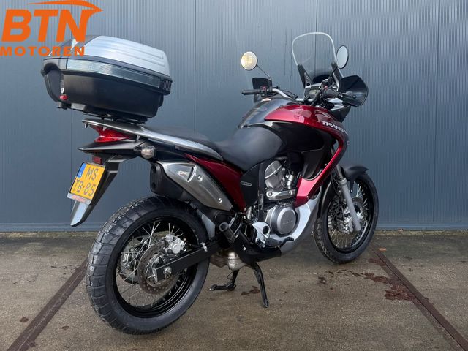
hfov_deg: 71.6
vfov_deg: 56.8
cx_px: 234
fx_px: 324
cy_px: 176
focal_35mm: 24
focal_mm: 6.76
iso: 64
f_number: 1.78
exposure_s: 1/121
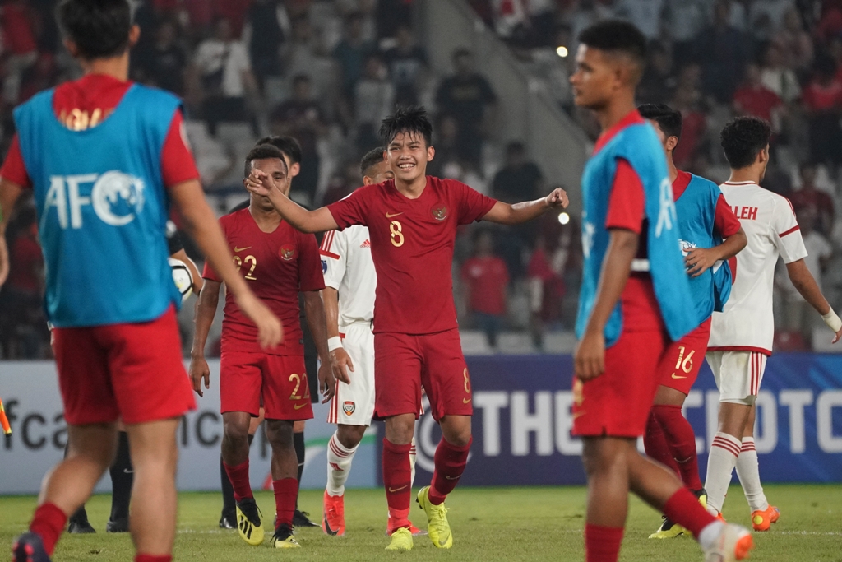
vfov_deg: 2.3
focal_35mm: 600
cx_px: 421
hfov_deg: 3.4
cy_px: 281
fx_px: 14034
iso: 6400
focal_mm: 400
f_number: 5.6
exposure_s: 1/1600
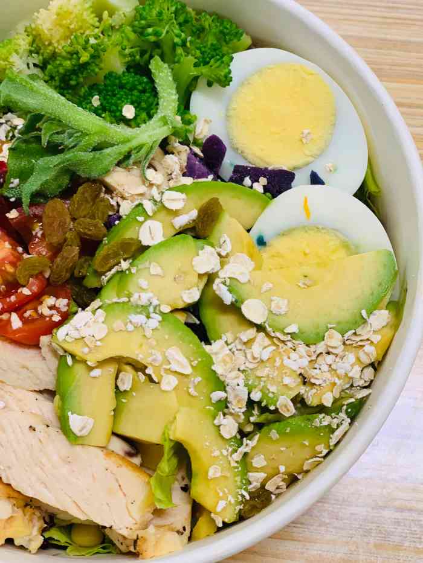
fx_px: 847
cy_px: 282
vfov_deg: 36.8
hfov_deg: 28.0
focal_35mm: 52
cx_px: 212
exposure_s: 1/50
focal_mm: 6
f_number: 2.4
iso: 100
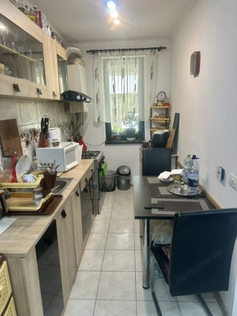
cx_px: 118
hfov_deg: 56.8
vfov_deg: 71.6
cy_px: 158
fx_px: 219
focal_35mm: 24
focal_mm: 6.86
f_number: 1.78
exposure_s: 1/50
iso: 125
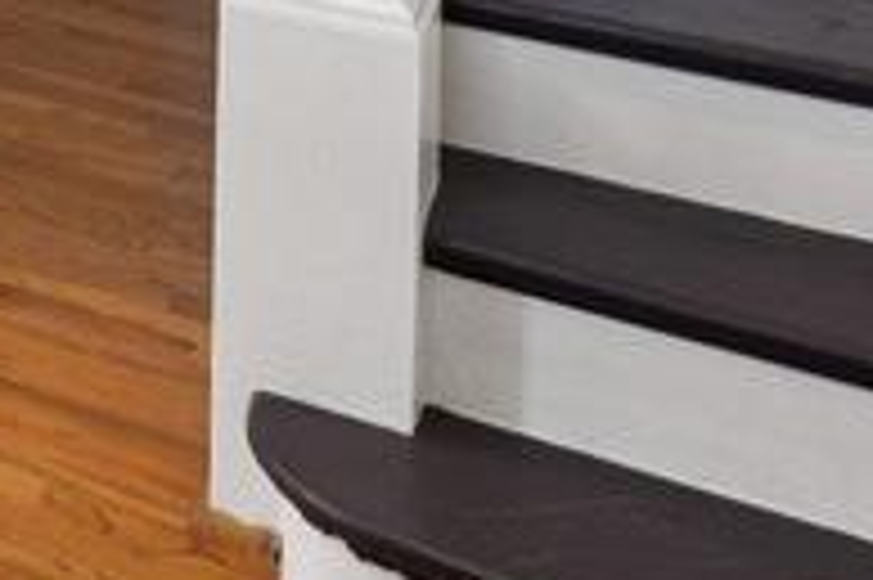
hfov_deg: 19.9
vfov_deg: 14.3
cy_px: -627
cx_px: -666
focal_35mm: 77
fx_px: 1870
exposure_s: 1/5
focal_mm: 14.6
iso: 200
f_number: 8
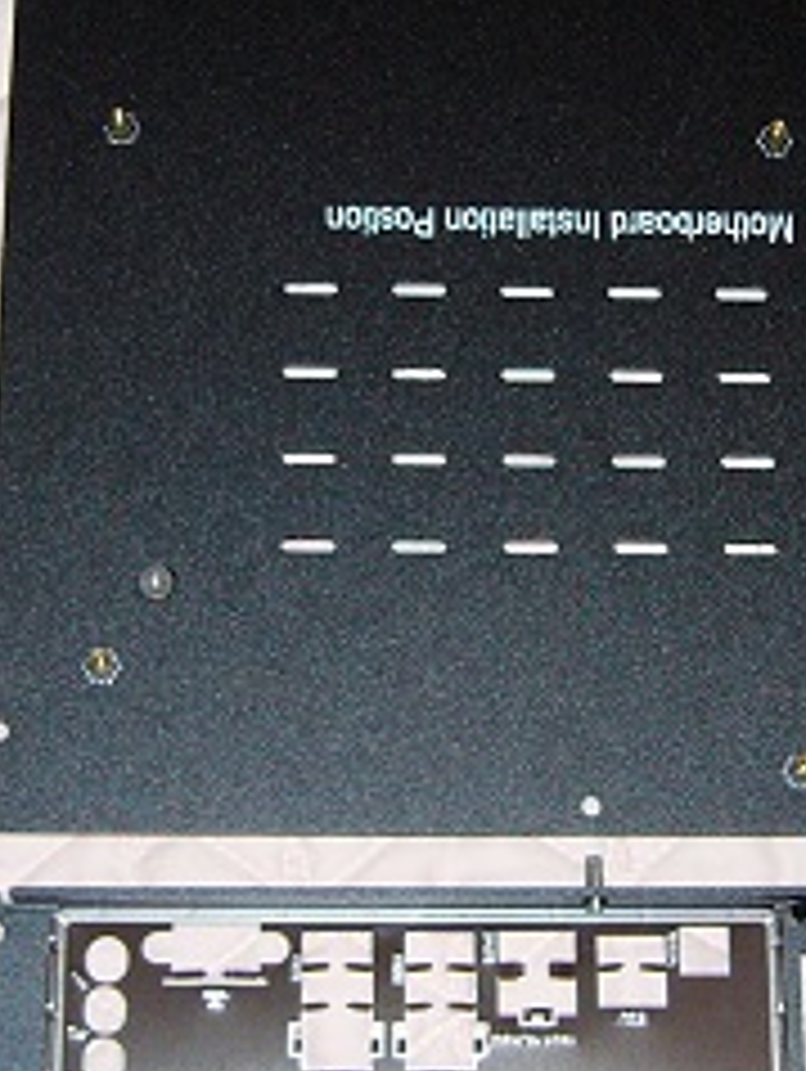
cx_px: 500
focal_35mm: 94
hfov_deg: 15.7
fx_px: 2913
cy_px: 266
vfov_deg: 20.7
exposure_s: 1/30
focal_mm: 5.8
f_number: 2.8
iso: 100
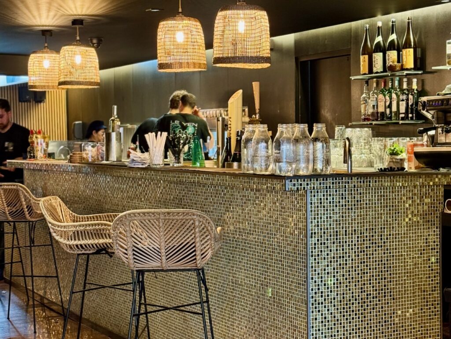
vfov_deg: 30.3
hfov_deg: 39.7
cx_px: 226
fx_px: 625
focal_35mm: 48
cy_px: 170
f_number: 1.78
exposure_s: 1/33
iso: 250
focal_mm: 6.76
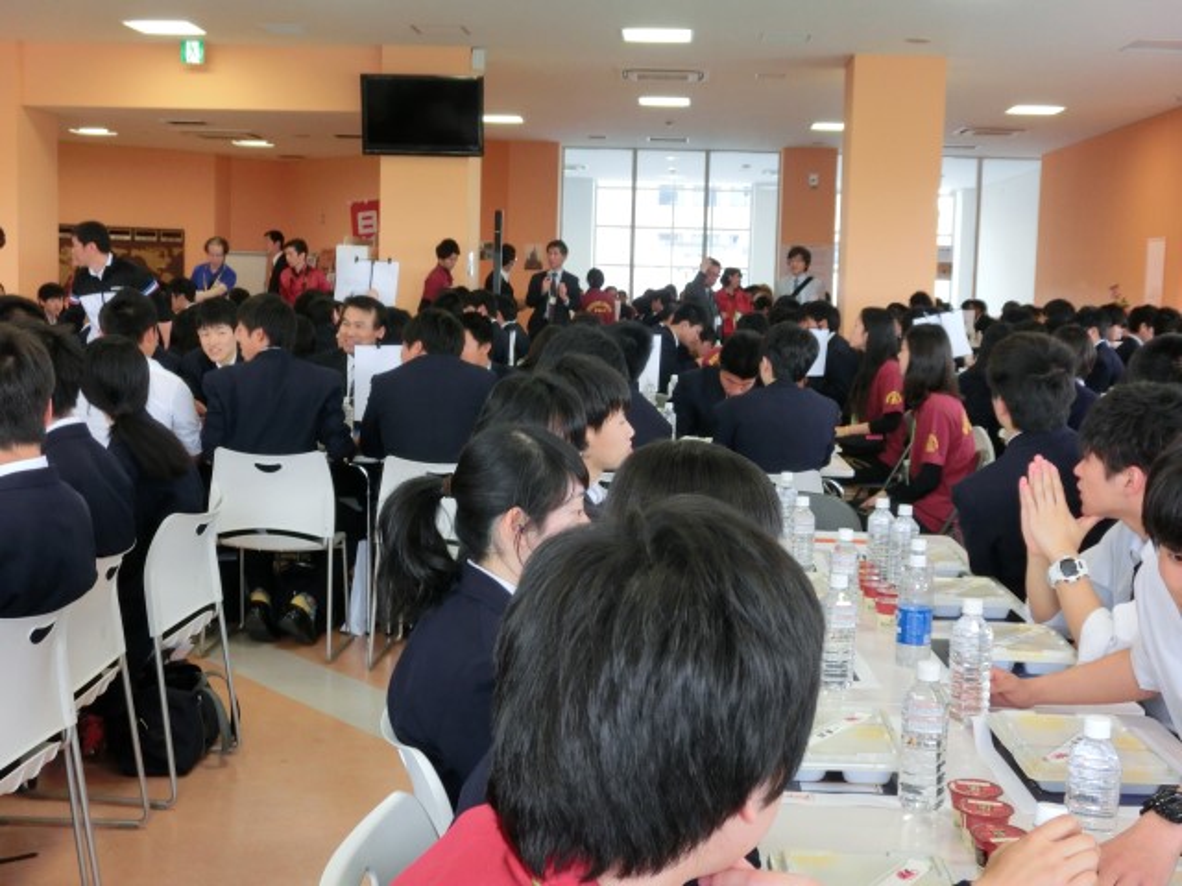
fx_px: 1502
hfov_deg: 42.9
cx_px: 591
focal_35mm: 44
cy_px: 443
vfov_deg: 32.9
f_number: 3.4
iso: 320
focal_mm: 7.9
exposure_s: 1/125
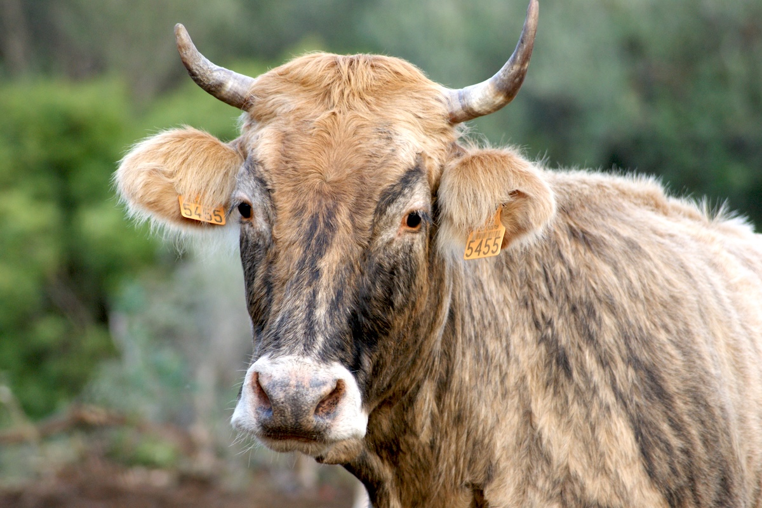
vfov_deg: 5.1
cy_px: 254
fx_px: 5715
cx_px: 381
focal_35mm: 270
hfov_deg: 7.6
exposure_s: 1/160
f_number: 5.6
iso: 400
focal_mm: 180
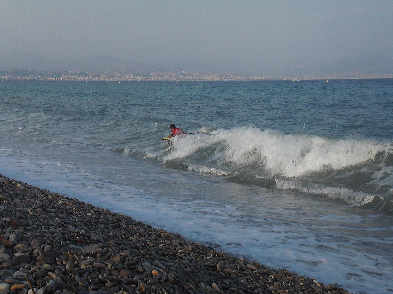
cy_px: 147
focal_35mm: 63
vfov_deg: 23.3
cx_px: 196
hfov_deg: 30.7
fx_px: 715
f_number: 7.2
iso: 200
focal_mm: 10.4
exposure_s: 1/640
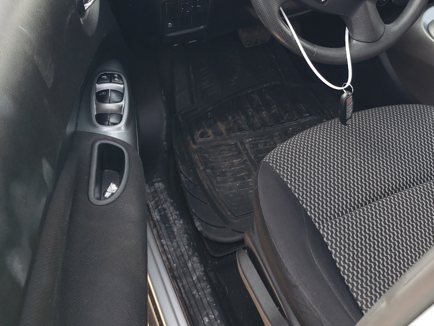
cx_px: 297
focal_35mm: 42
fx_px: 527
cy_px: 77
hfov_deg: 44.0
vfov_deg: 33.6
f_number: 1.5
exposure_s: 1/145
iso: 50
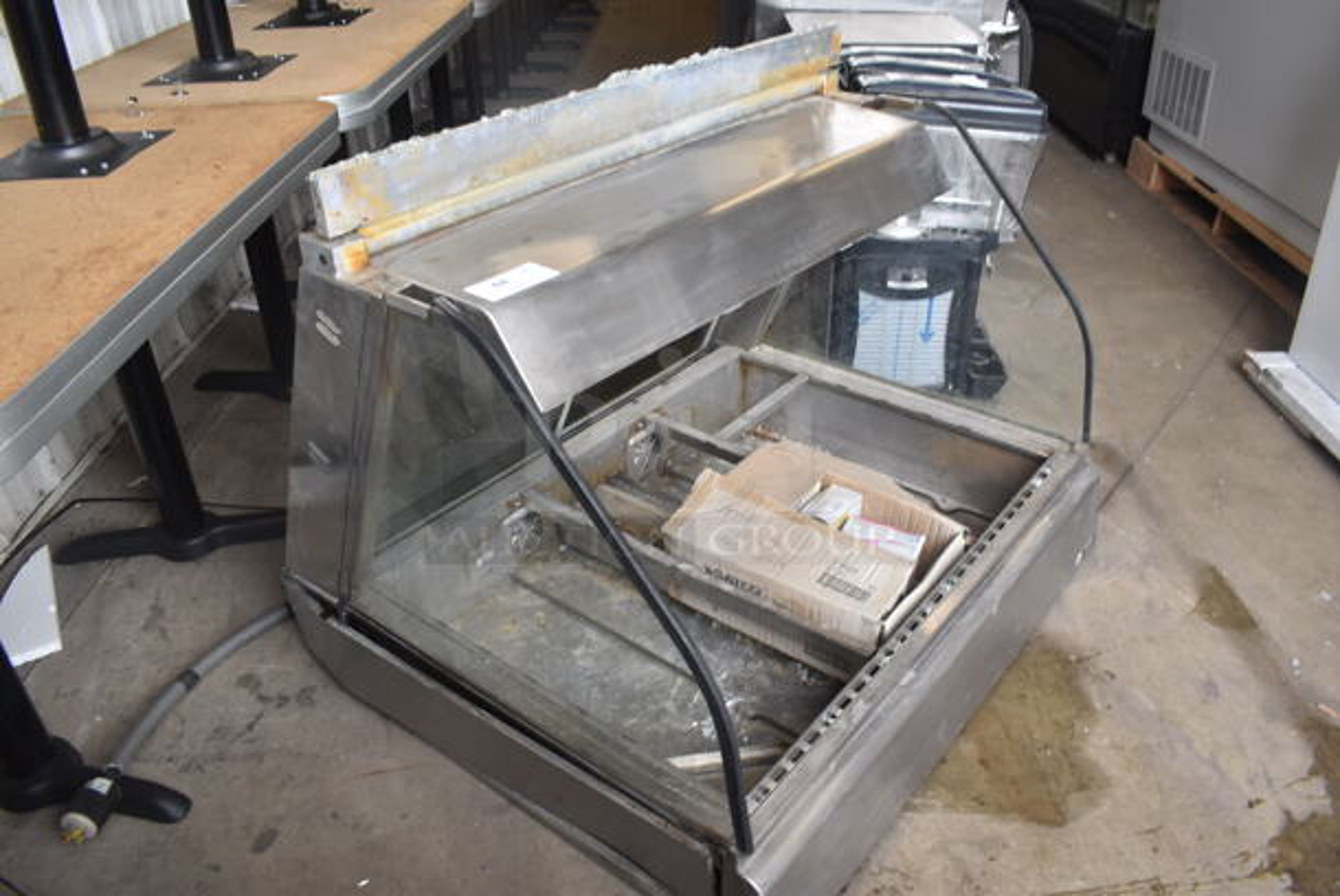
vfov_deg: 48.0
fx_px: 1006
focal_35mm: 27
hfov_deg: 67.3
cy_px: 448
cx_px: 670
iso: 400
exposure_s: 1/60
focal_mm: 18
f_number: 7.1
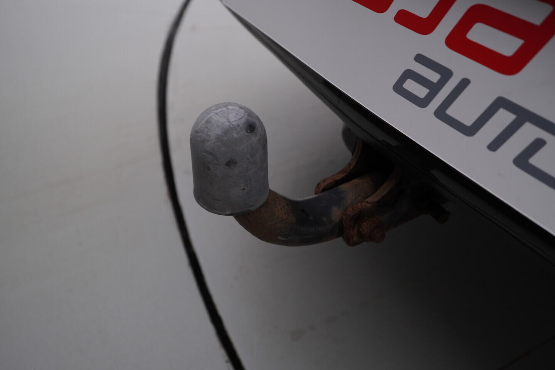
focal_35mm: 36
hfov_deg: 53.1
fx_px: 555
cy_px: 185
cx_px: 278
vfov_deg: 36.9
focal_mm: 24
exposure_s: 1/80
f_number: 4
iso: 125
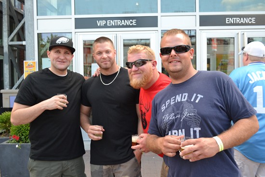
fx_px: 243
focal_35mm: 33
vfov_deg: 40.0
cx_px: 132
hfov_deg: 57.2
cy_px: 88
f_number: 5
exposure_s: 1/100
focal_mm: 22
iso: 400
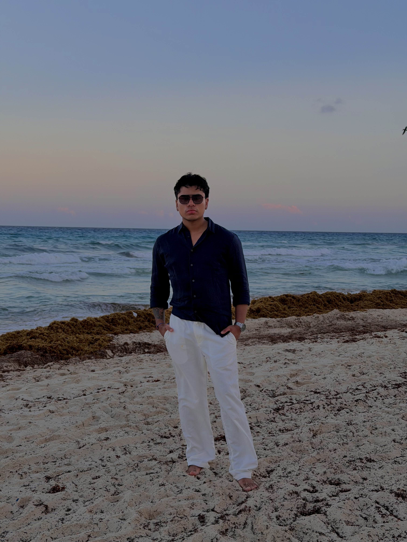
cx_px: 204
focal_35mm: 48
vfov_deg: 39.7
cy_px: 271
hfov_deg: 30.3
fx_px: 752
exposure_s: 1/530
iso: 64
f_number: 1.78
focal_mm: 6.76
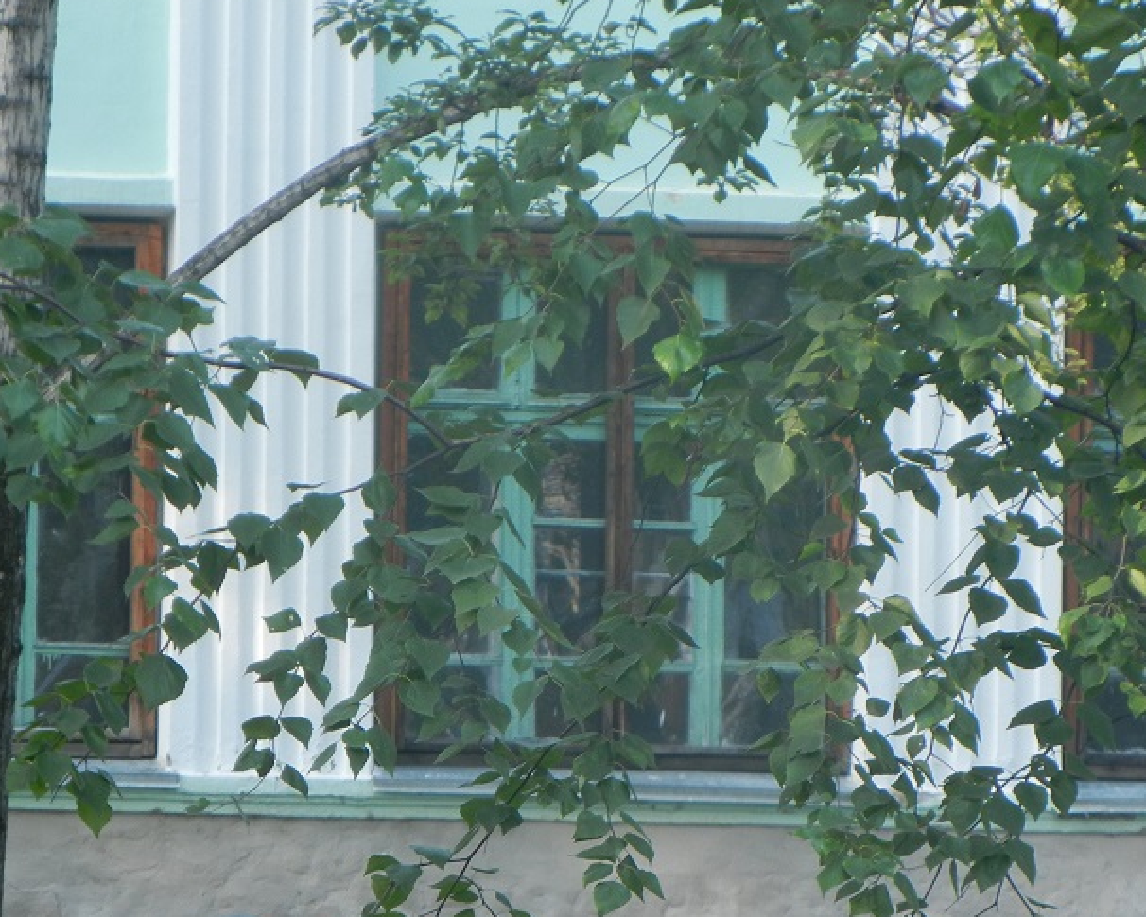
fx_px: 10923
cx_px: 681
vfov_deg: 4.8
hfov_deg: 6.0
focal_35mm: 322
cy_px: 681
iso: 160
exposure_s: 1/60
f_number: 4.7
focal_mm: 36
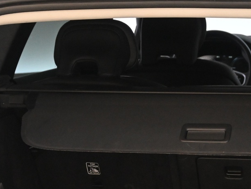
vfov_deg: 11.1
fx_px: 959
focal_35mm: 132
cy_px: 209
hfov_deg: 14.9
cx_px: 162
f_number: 5.3
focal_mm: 35
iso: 2800
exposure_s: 1/60
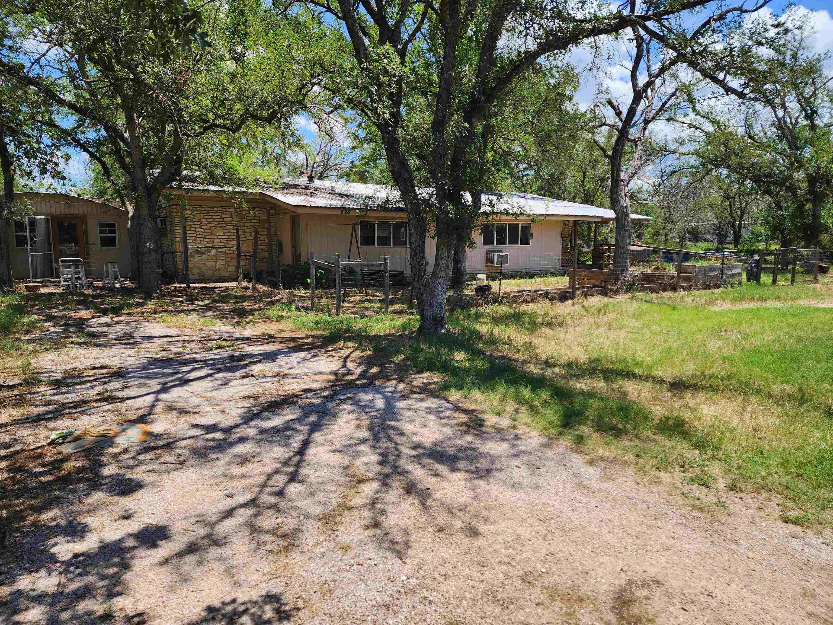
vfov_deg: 58.9
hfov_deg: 73.9
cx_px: 416
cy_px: 312
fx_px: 553
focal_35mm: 23
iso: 12
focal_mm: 6.4
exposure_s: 1/738
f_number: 1.8
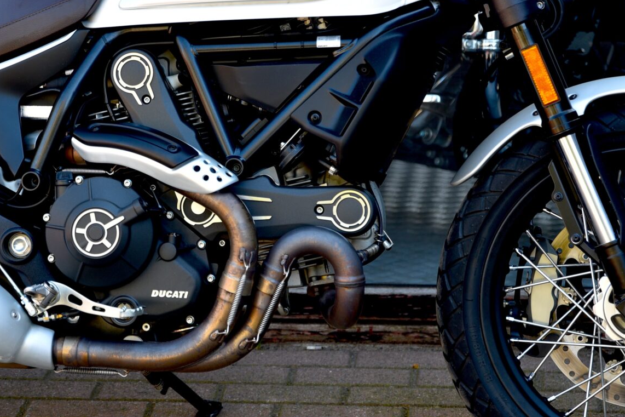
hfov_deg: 13.1
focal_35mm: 157
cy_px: 96
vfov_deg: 8.7
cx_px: 190
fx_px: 2725
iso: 100
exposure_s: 1/60
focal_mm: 70
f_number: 3.5
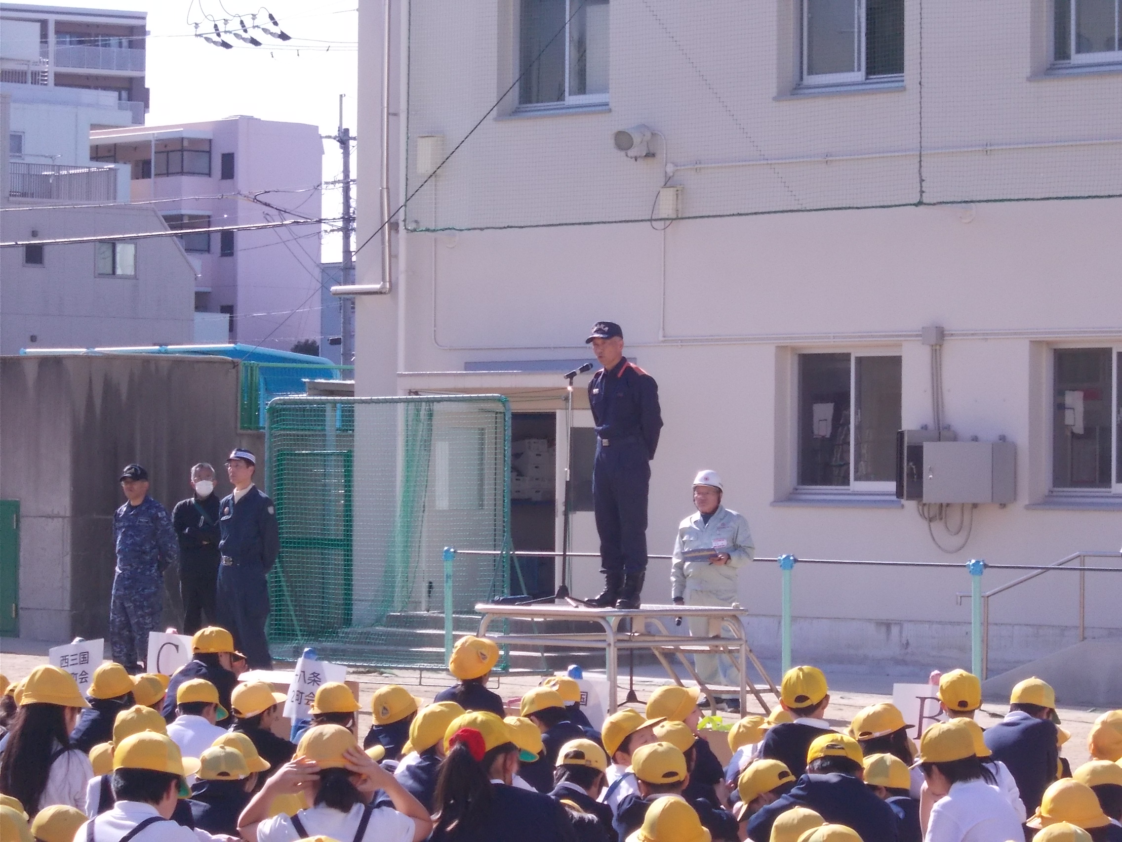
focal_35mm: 130
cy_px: 421
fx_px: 4214
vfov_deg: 11.4
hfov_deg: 15.2
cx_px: 561
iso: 220
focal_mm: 23
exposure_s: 1/500
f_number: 6.5
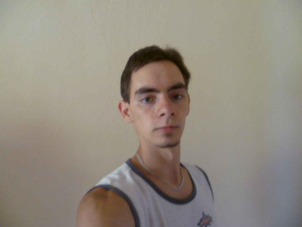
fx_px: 244
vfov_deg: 49.7
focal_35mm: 28
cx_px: 151
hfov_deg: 63.4
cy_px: 114
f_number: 2.8
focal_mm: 5
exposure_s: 1/20
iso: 400
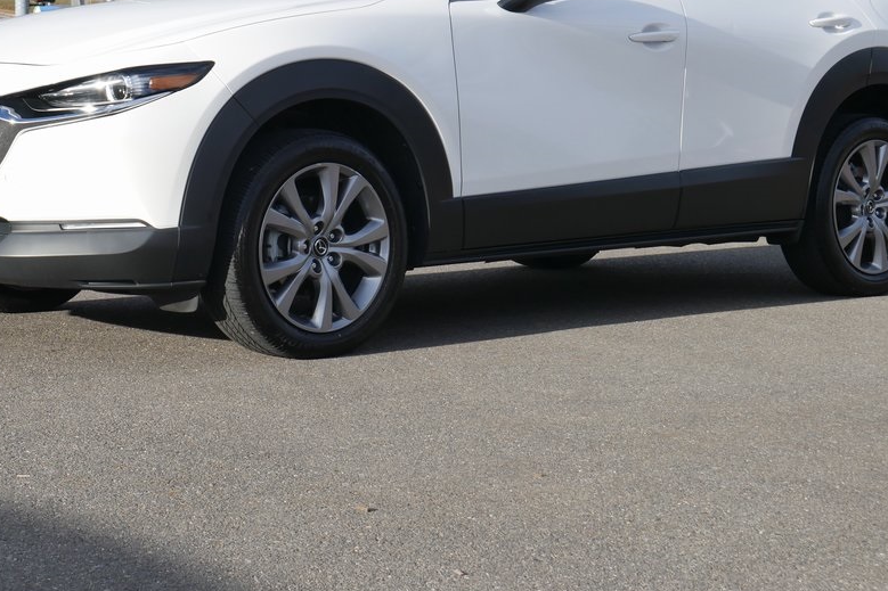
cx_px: 388
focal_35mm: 93
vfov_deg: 14.7
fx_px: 2293
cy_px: 165
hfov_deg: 21.9
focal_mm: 34
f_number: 8
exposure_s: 1/250
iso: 200
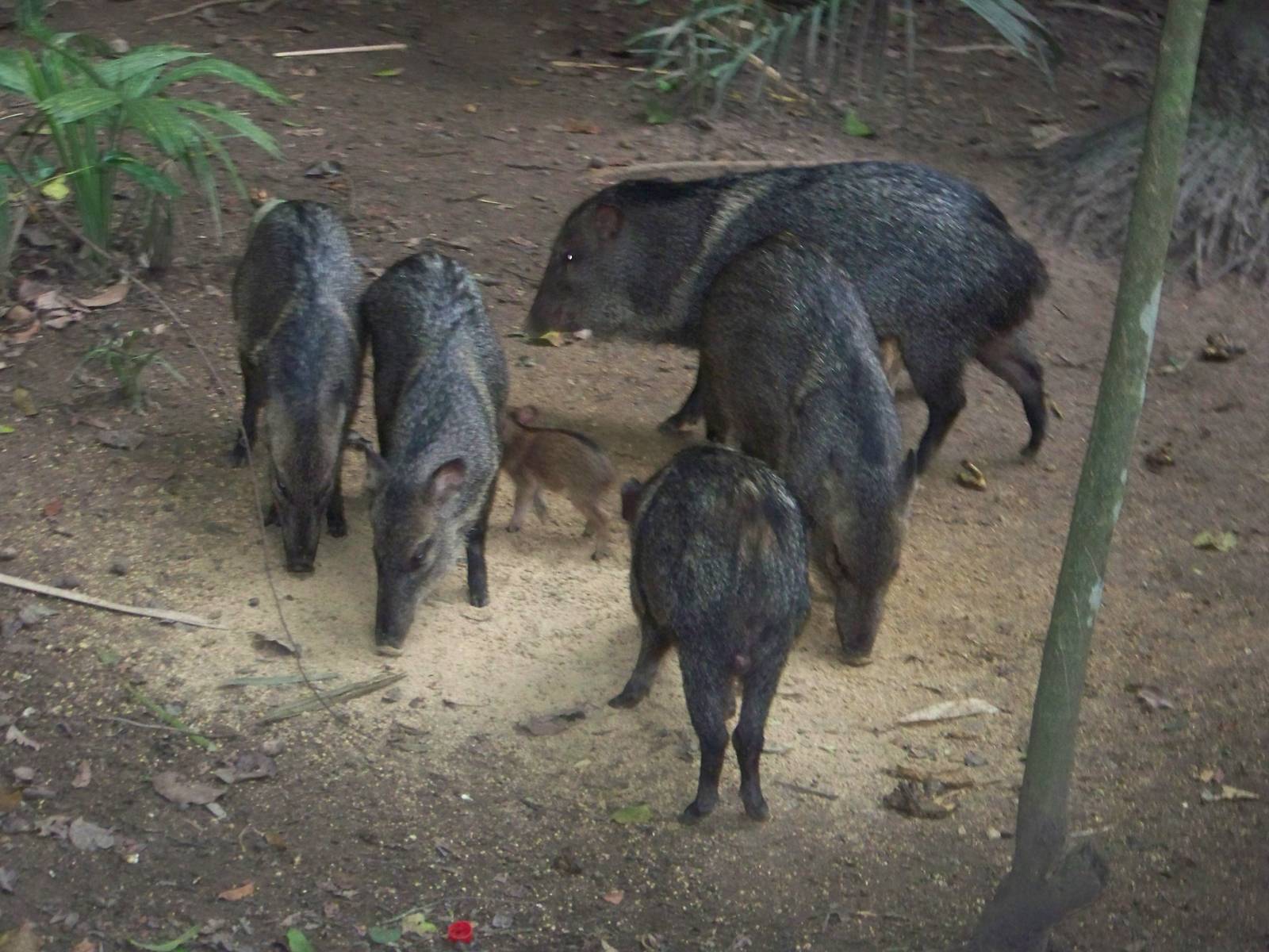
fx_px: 5022
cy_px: 476
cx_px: 634
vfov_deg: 10.8
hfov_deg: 14.4
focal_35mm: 137
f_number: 3.2
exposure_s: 1/30
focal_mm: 22.2
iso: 400
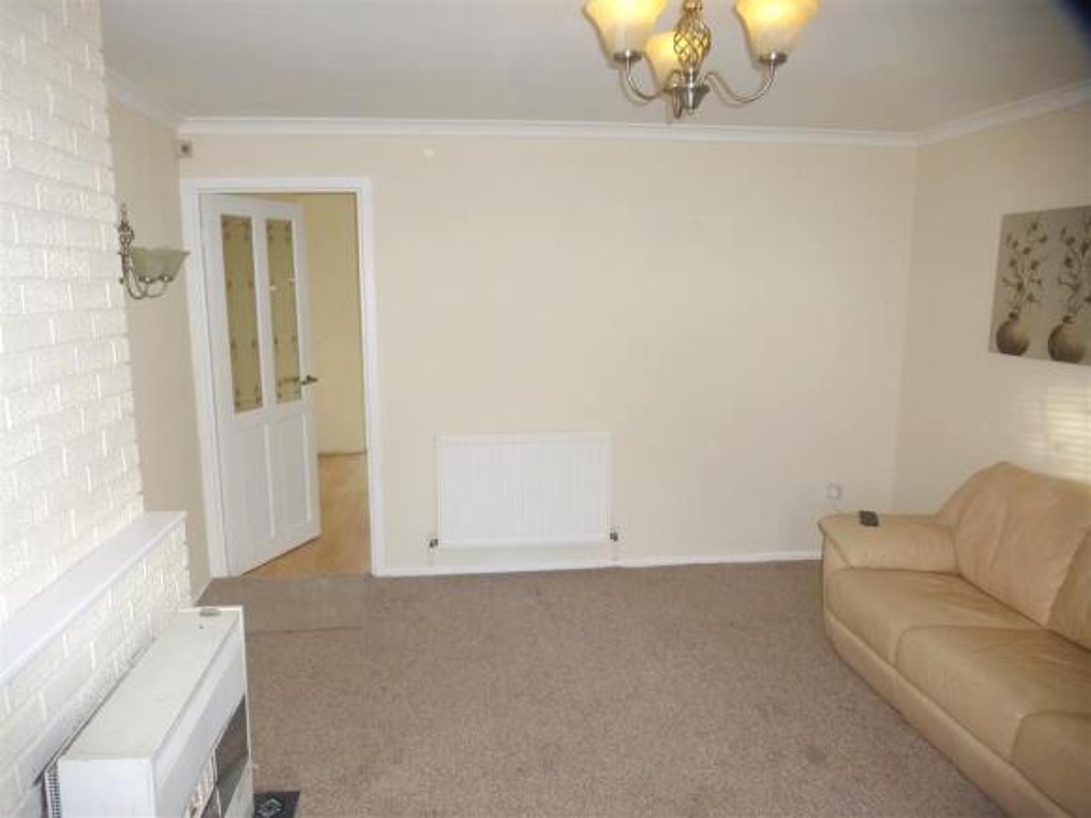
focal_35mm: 24
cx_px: 546
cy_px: 409
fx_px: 756
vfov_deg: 56.8
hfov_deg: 71.6
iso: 160
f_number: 3.3
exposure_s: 1/60
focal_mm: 4.3
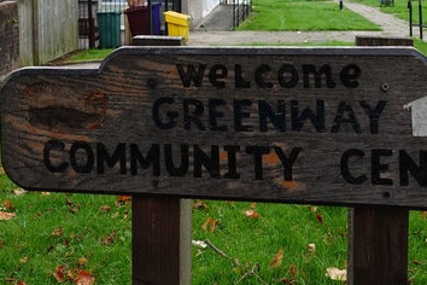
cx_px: 189
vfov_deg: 24.5
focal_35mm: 52
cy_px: -14
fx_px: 617
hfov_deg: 38.1
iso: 125
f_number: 4
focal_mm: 9.4
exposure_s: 1/80
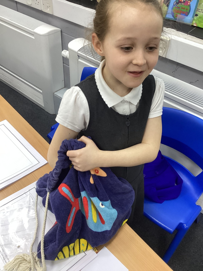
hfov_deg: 45.4
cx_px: 102
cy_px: 136
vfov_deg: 58.4
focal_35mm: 31
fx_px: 242
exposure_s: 1/50
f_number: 2.4
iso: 160
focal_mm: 3.3
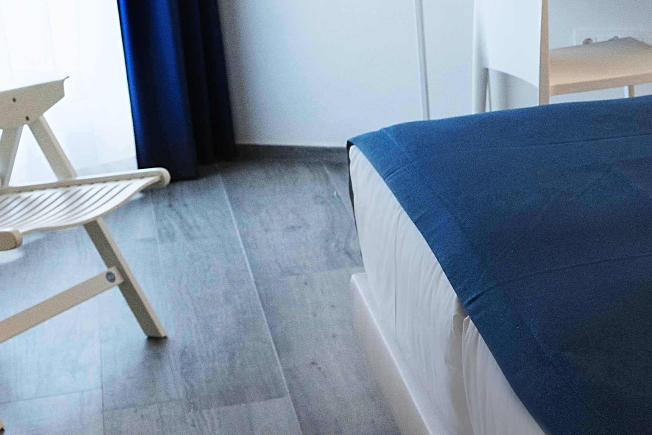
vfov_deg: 14.1
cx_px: 841
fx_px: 1757
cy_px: 132
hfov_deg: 19.4
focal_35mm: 97
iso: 800
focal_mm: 27
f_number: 6.3
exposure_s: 1/80
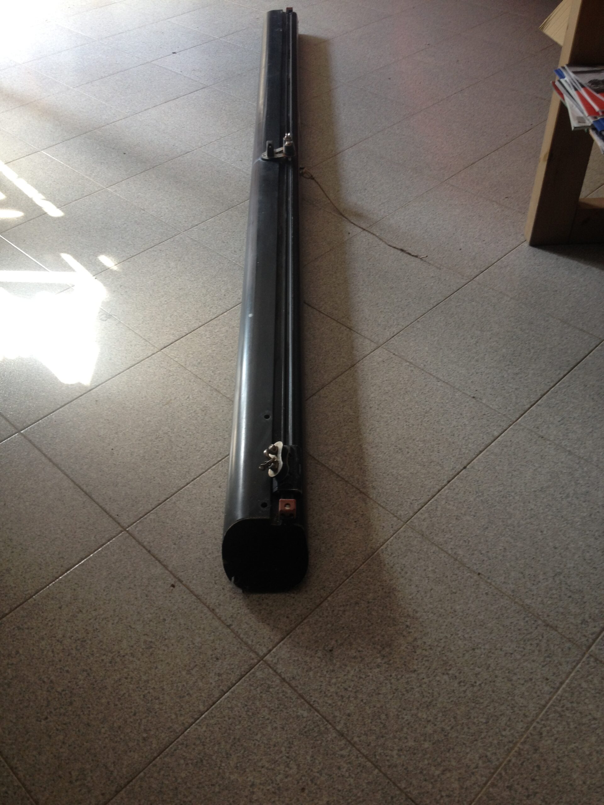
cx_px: 302
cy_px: 402
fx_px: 814
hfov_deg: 40.7
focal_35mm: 35
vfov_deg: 52.6
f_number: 2.4
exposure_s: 1/30
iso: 50
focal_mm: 4.28
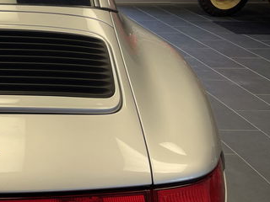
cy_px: 55
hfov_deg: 28.4
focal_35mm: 60
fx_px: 468
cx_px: -46
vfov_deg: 24.2
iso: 50
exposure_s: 1/100
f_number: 1.6
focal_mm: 5.1
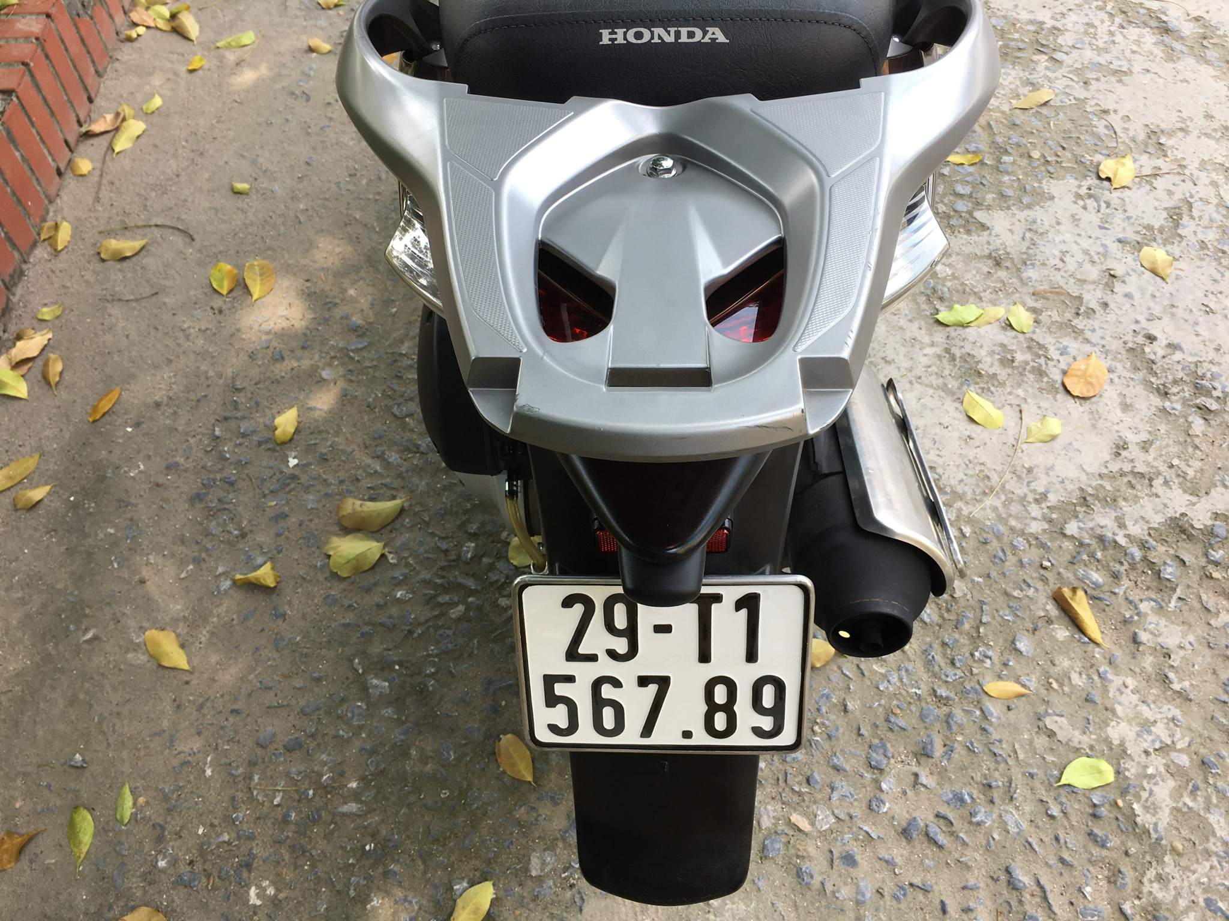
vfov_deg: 48.2
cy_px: 460
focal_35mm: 29
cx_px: 614
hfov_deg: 61.7
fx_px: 1030
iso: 25
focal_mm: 4.15
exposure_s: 1/123
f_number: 2.2
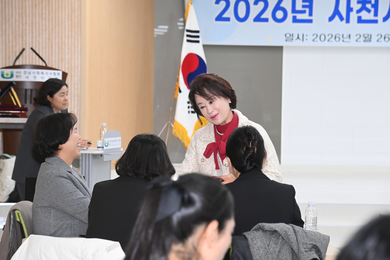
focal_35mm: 105
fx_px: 1137
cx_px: 195
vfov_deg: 13.0
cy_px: 130
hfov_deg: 19.5
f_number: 6.3
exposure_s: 1/250
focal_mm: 105
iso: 3200
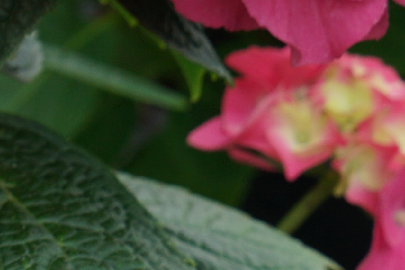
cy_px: -220
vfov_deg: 3.4
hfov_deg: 4.9
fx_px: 4545
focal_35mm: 404
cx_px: -612
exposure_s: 1/160
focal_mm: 64
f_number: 8
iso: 200
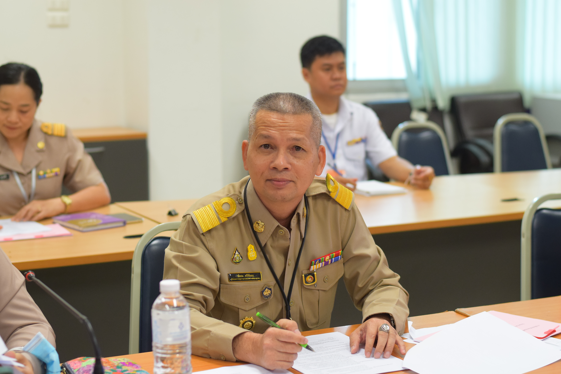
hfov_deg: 27.0
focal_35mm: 75
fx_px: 1169
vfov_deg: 18.2
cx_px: 280
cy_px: 187
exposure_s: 1/250
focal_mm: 50
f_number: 3.2
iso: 1000
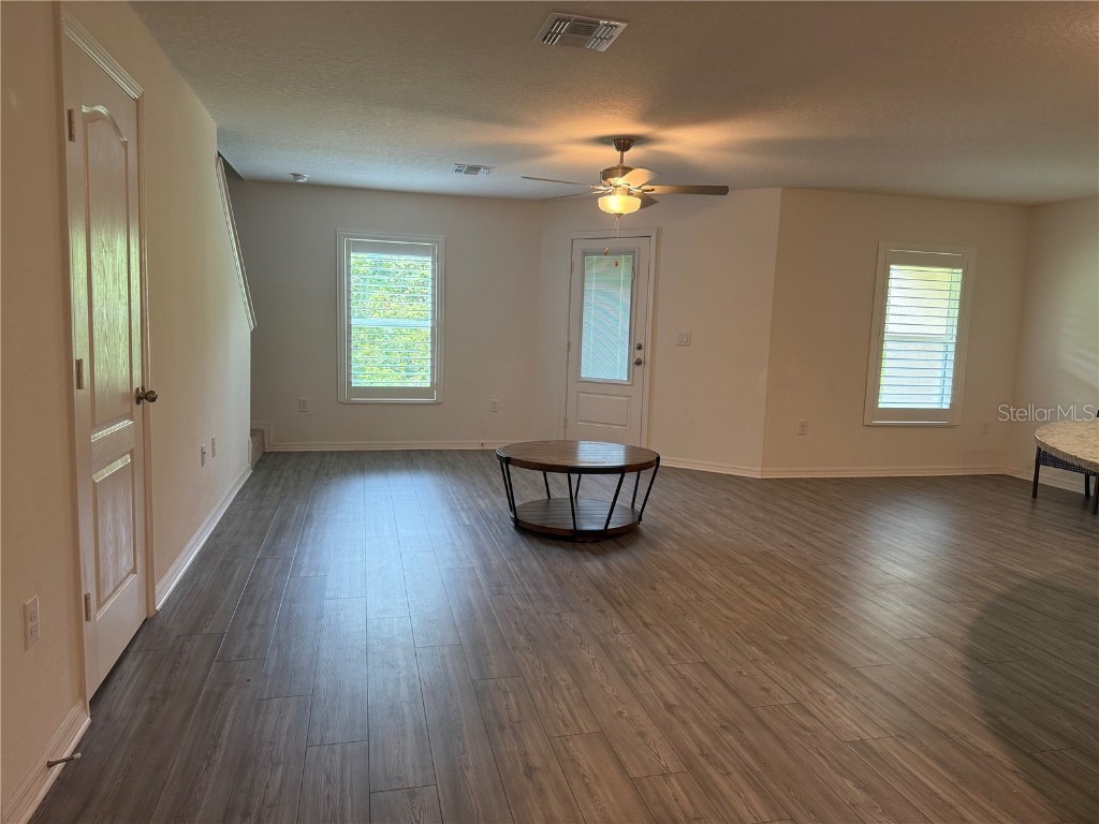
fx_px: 762
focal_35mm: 24
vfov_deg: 56.8
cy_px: 412
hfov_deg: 71.6
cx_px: 550
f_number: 1.78
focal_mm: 6.76
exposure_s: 1/120
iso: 200
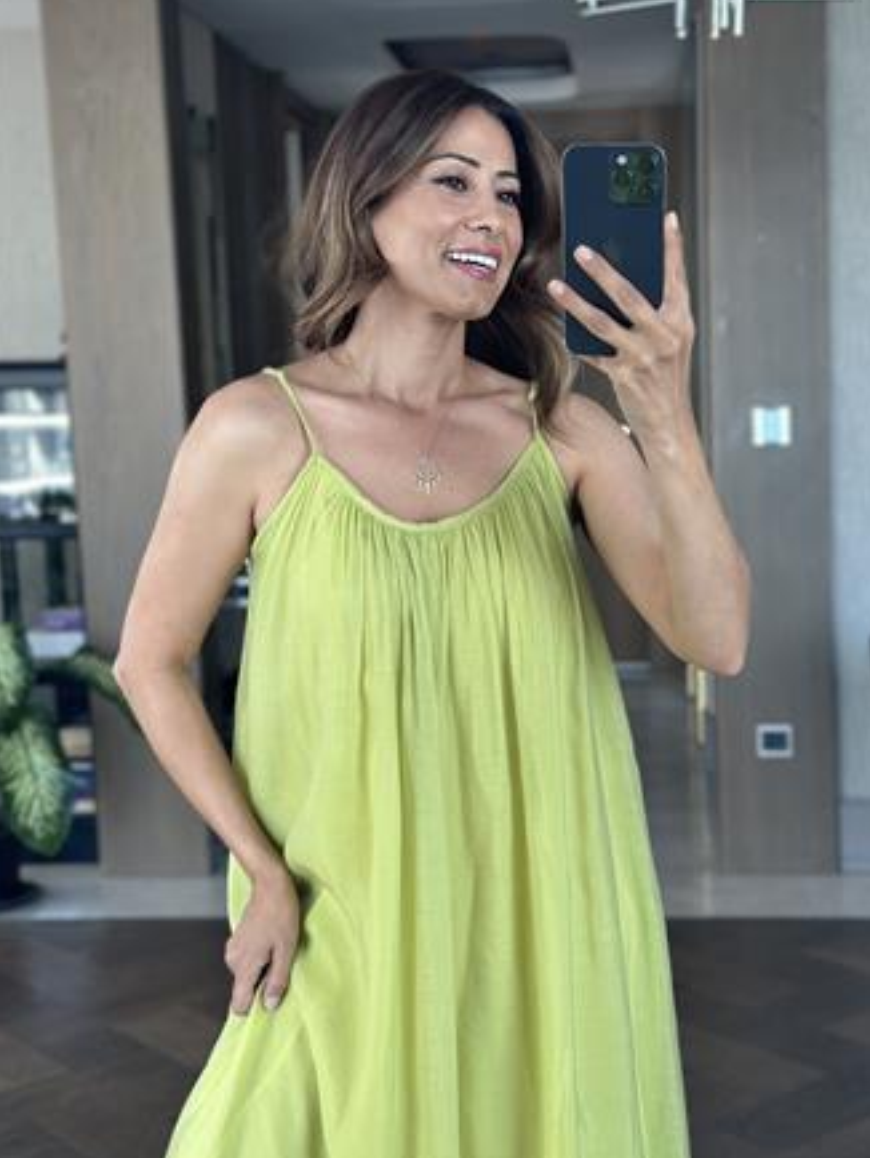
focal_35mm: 56
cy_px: 614
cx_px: 496
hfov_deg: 26.1
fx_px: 1875
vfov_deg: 34.3
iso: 125
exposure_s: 1/100
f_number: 1.78
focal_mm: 6.86
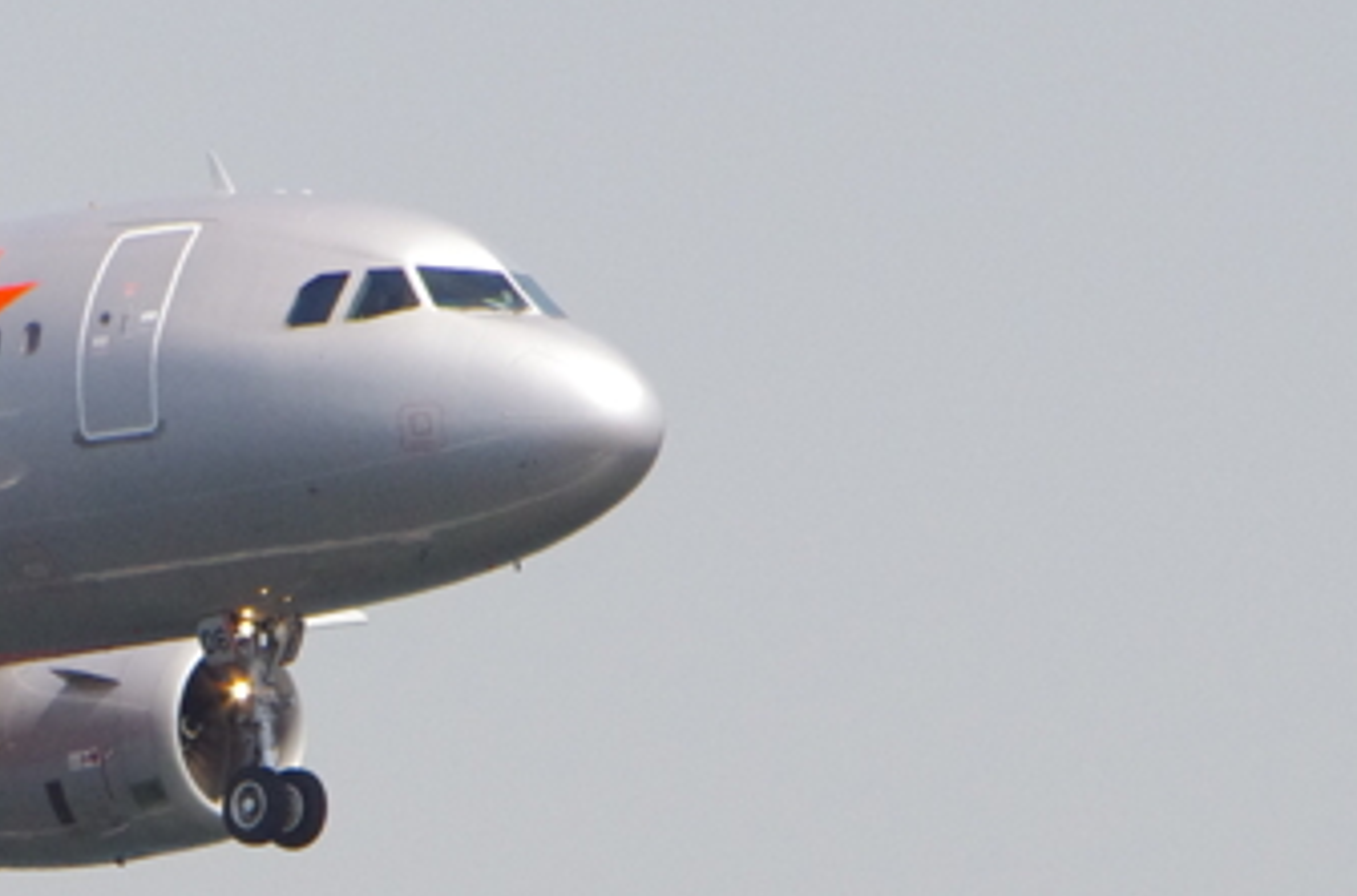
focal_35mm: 1372
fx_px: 51571
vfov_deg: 1.0
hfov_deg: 1.5
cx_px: 61
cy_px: 666
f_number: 11
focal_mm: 300
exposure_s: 1/1600
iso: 1600
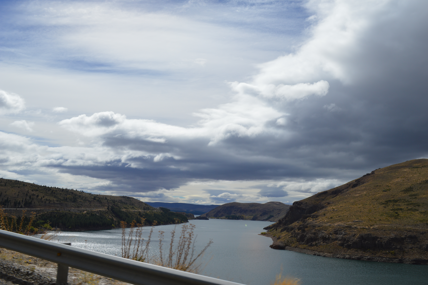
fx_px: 392
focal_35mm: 33
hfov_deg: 57.3
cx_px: 214
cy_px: 142
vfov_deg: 39.9
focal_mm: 22
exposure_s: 1/400
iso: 100
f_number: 10
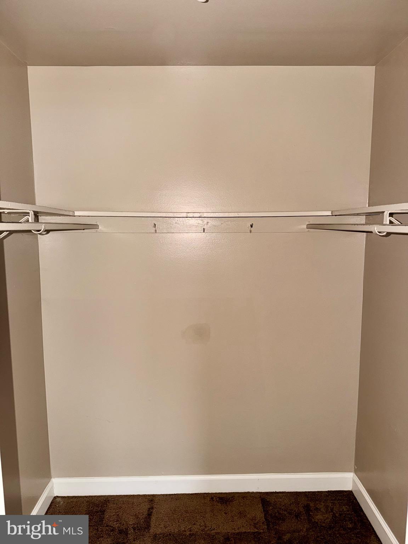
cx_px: 204
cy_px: 272
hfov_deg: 56.8
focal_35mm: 24
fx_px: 377
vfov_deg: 71.6
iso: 80
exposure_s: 1/9
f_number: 1.78
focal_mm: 6.76
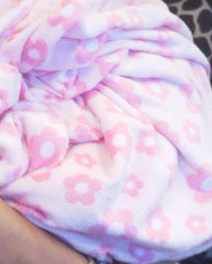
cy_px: -2
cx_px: 58
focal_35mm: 226
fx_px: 1772
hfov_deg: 6.8
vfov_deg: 8.5
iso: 500
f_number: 1.7
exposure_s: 1/60
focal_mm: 20
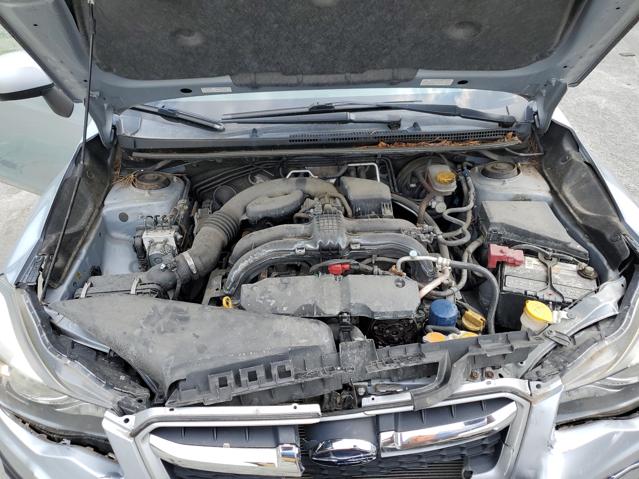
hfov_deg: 67.3
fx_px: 480
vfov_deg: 53.1
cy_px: 240
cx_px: 320
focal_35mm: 26
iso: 50
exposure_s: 1/769
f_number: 1.5
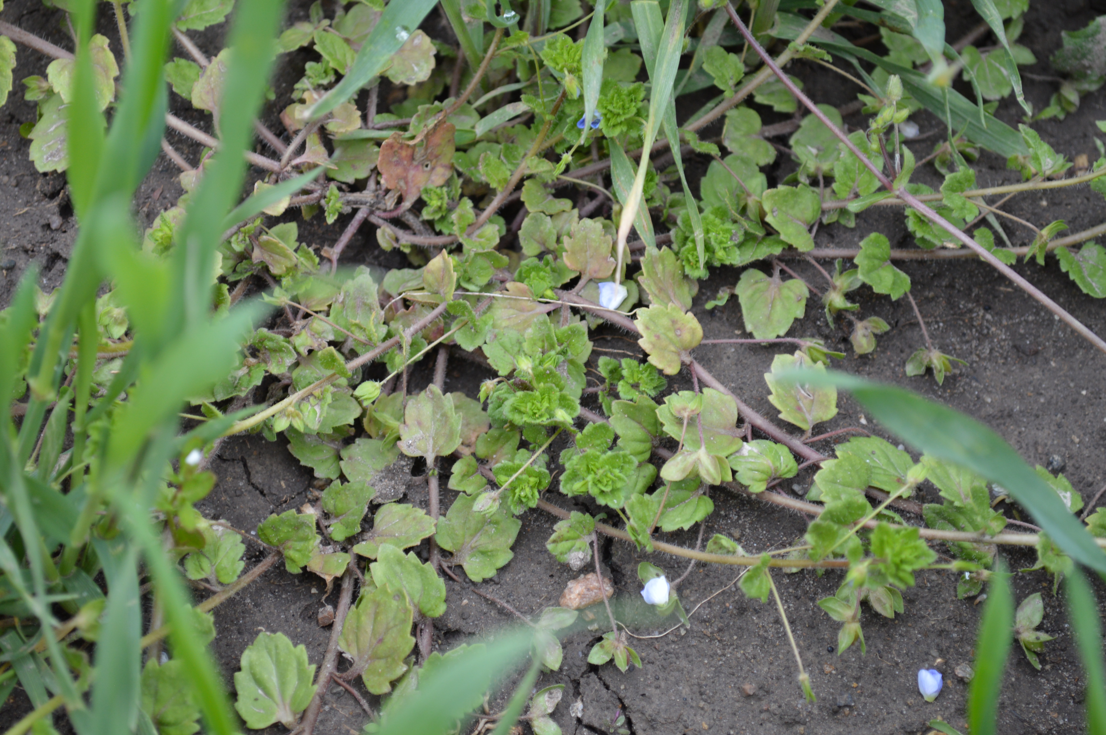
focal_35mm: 82
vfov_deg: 16.5
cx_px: 553
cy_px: 368
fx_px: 2532
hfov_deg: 24.6
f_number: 5.6
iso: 320
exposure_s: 1/125
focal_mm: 55
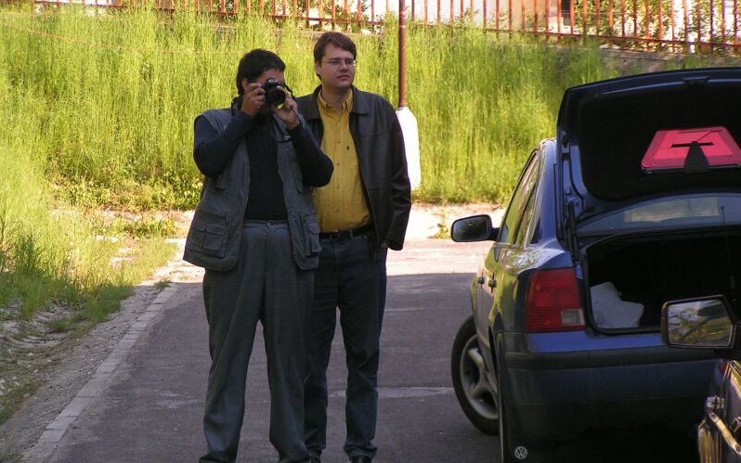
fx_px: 4423
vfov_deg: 6.0
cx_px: 370
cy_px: 254
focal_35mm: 219
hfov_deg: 9.6
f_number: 3.5
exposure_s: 1/250
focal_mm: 31.5
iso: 64
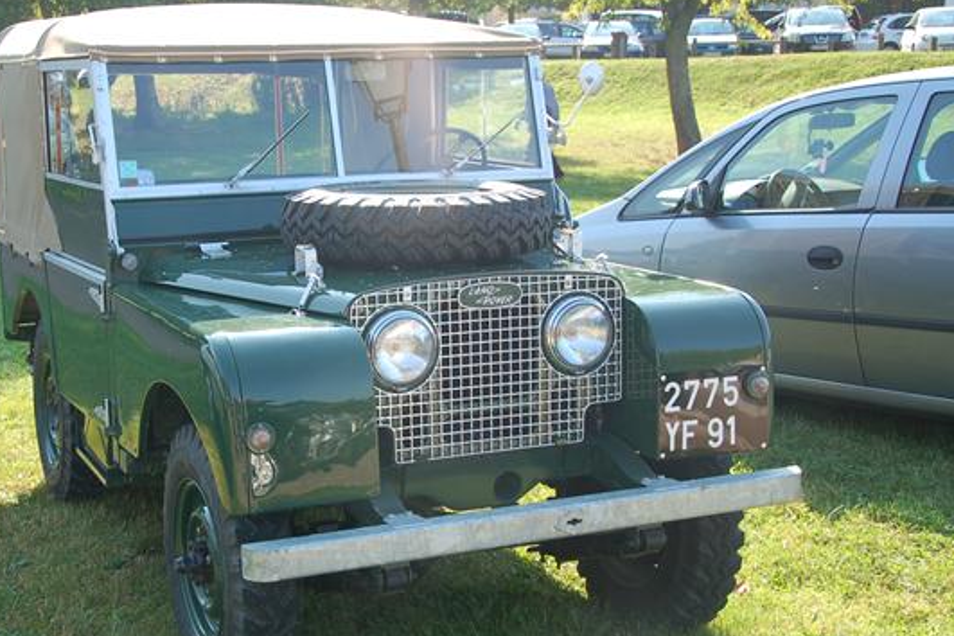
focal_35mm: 57
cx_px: 310
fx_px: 1510
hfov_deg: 34.7
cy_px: 334
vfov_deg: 23.8
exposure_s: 1/160
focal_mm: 28
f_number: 6.3
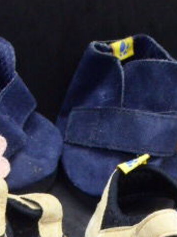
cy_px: 281
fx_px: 593
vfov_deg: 21.0
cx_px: 64
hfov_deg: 16.9
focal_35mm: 87
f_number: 3.6
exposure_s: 1/40
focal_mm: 5.4
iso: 400
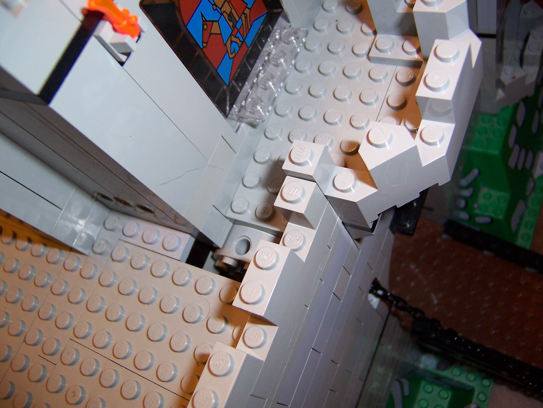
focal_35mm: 33
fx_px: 518
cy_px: 204
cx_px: 272
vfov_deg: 42.9
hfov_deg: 55.4
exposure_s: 1/60
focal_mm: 5.5
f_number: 2.8
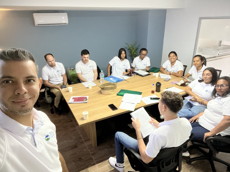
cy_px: 86
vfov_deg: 58.9
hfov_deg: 73.9
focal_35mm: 23
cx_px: 115
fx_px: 153
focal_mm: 2.71
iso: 400
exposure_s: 1/30
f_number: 2.2
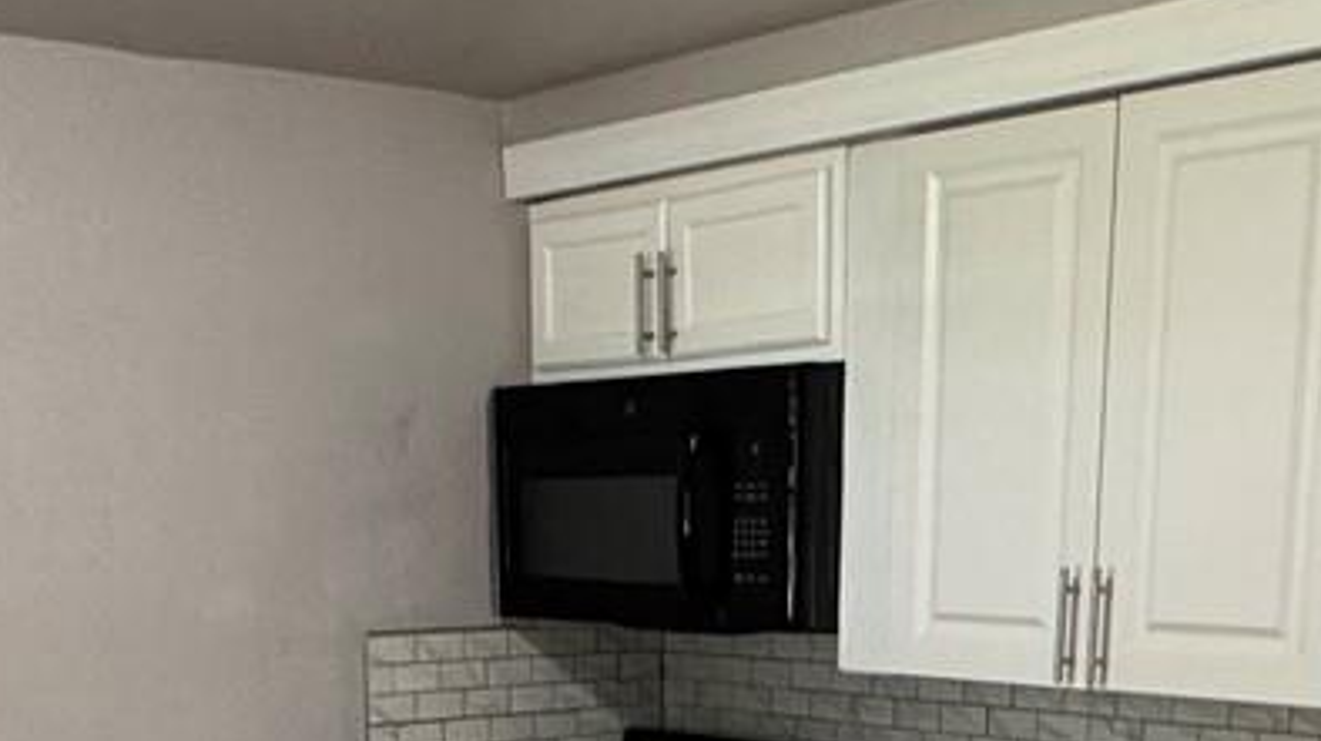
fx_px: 2170
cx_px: 543
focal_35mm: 62
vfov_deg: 17.9
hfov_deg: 33.8
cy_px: 1003
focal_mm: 2.22
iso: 250
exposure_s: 1/60
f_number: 2.2
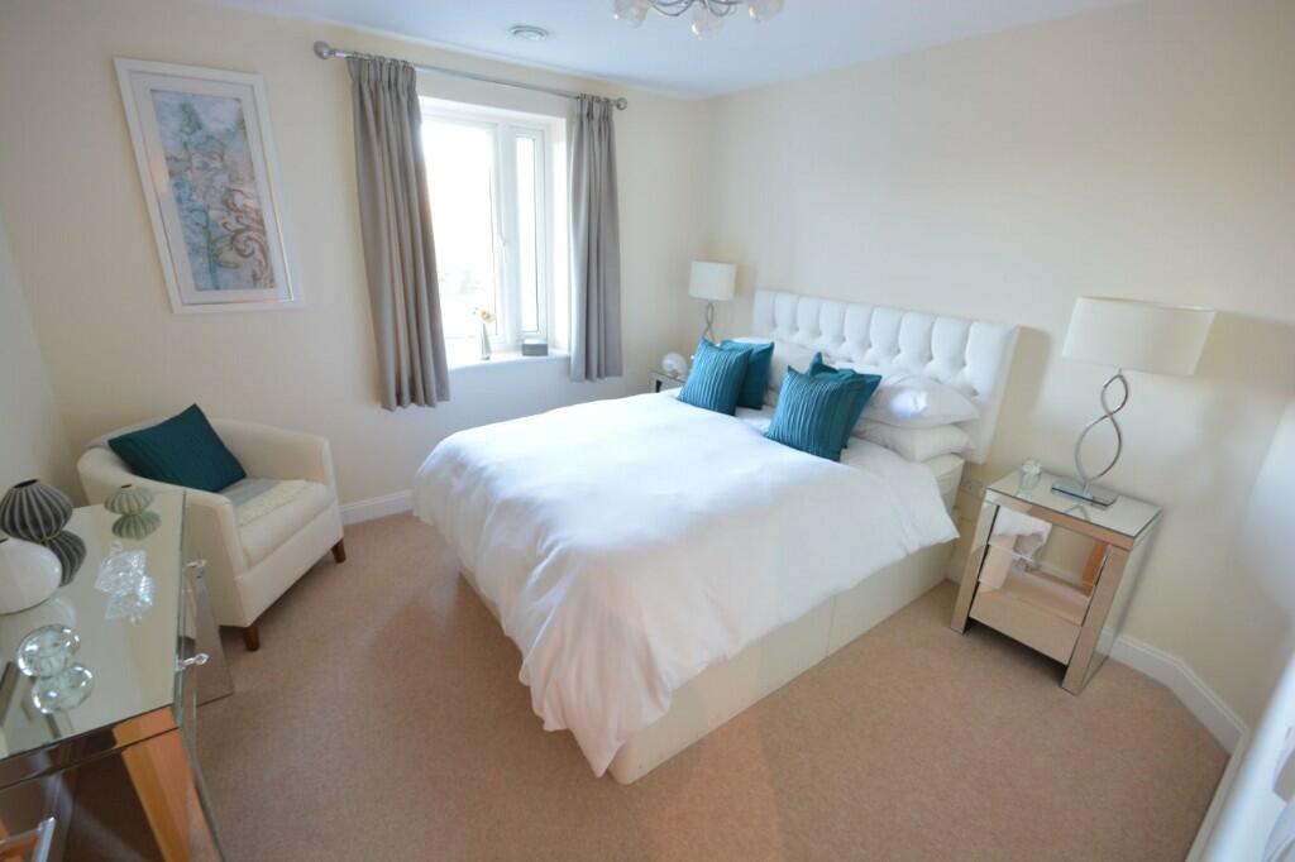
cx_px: 648
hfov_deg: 100.4
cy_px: 431
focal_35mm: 15
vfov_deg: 77.3
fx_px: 539
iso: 400
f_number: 8
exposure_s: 1/3
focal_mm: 10
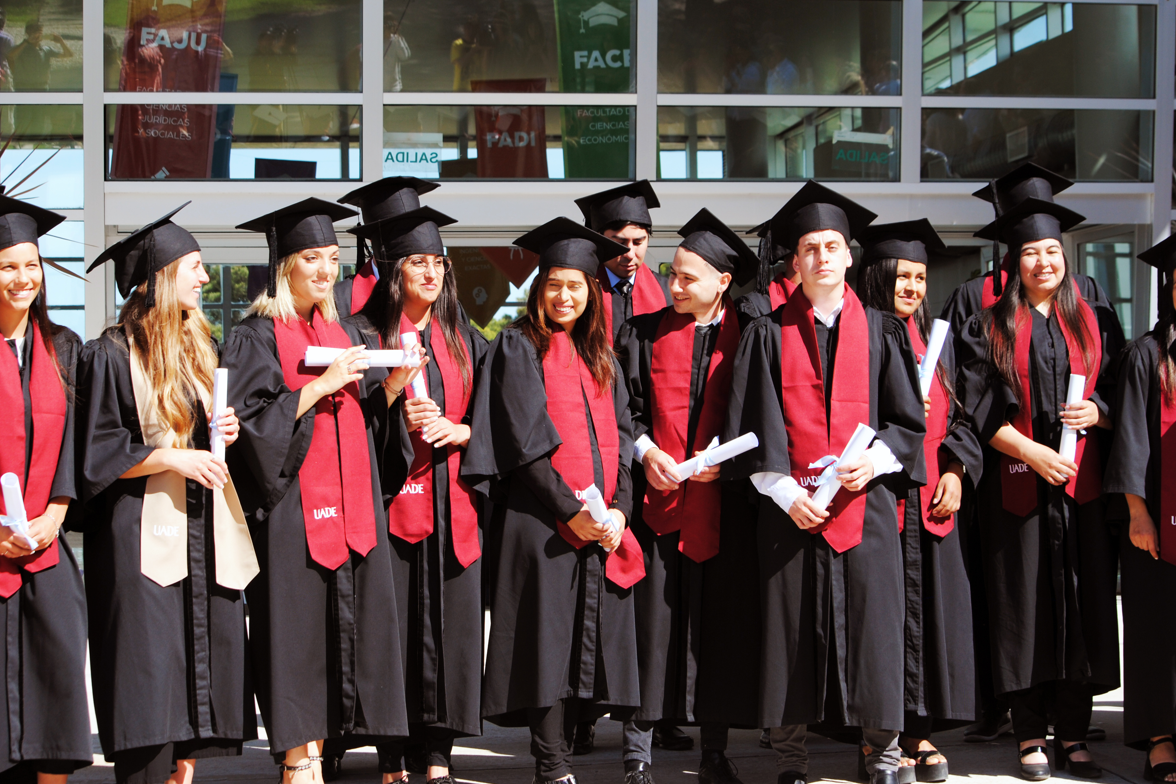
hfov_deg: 24.3
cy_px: 395
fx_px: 2728
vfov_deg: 16.4
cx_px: 582
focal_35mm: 84
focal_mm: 55
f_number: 7.1
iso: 100
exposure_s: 1/200
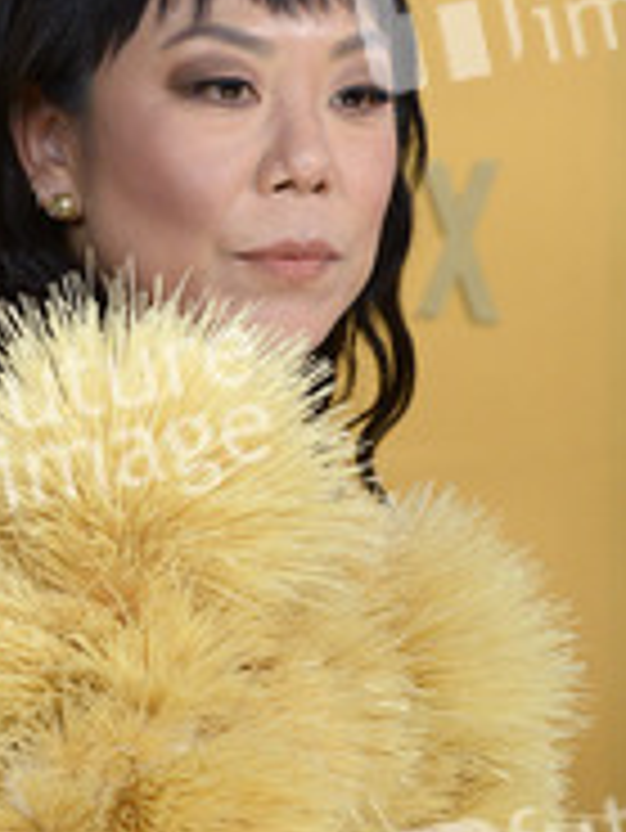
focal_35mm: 233
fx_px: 5612
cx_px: 173
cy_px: 661
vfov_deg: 8.5
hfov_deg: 6.4
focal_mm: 112
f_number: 5.6
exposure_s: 1/250
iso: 2500
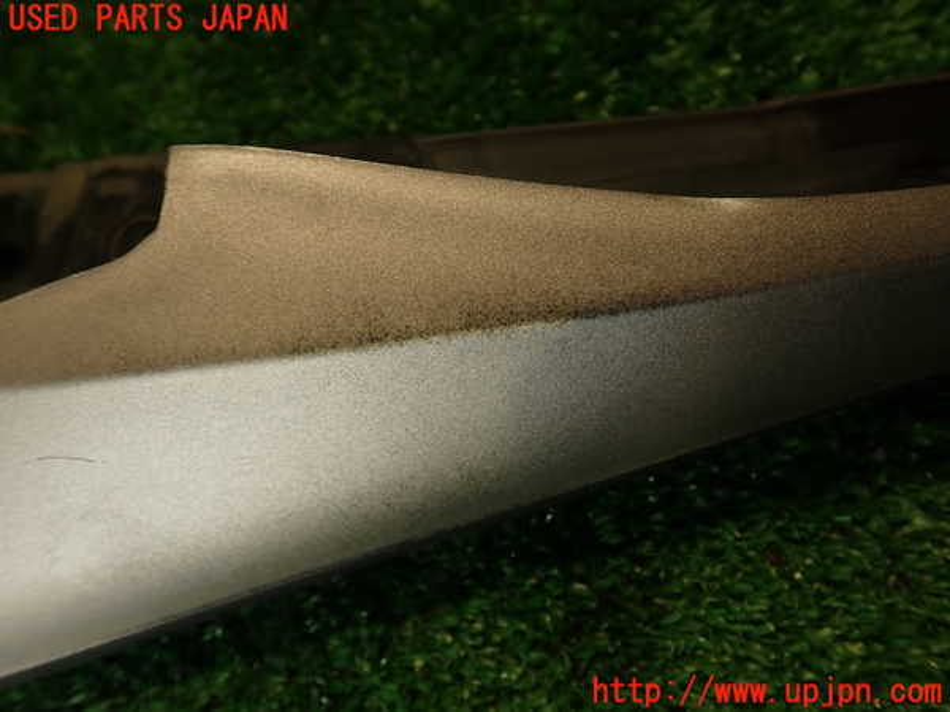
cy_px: 356
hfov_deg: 56.8
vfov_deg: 44.2
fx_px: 878
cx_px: 475
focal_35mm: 32
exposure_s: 1/60
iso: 125
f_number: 2.4
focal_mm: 5.79
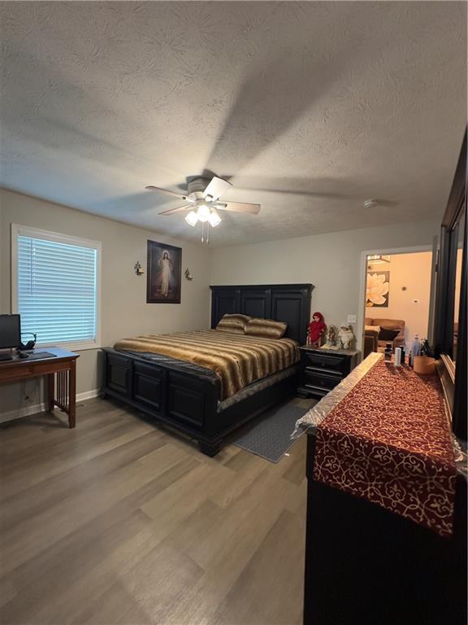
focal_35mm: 14
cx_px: 234
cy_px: 312
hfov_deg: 85.7
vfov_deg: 102.1
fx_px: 252
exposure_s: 1/60
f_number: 2.2
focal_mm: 2.22
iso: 640
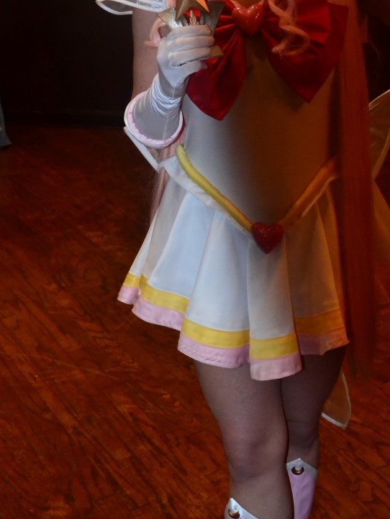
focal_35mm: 69
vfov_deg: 27.7
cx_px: 262
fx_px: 1036
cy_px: 113
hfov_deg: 21.2
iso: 3200
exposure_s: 1/60
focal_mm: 30
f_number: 7.1
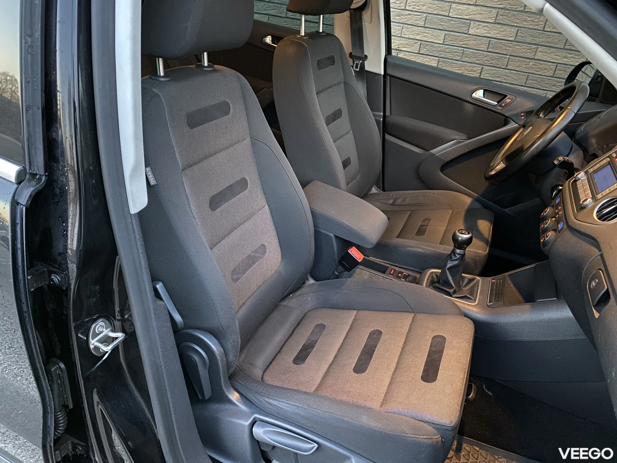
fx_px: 463
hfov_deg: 67.3
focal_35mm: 26
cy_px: 232
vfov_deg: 53.1
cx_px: 308
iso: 500
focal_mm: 4.25
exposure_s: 1/14
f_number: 1.8
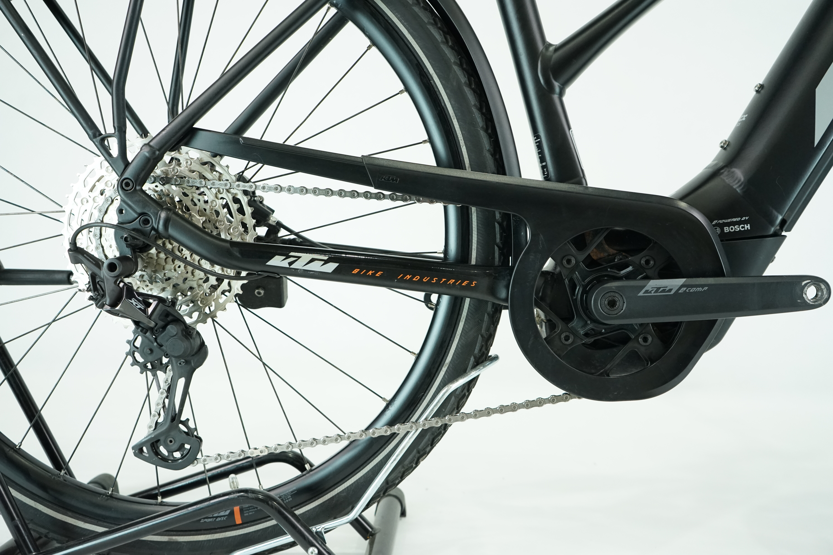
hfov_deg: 61.9
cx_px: 416
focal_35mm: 30
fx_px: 694
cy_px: 278
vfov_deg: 43.6
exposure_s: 1/200
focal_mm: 30
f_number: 5
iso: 2000
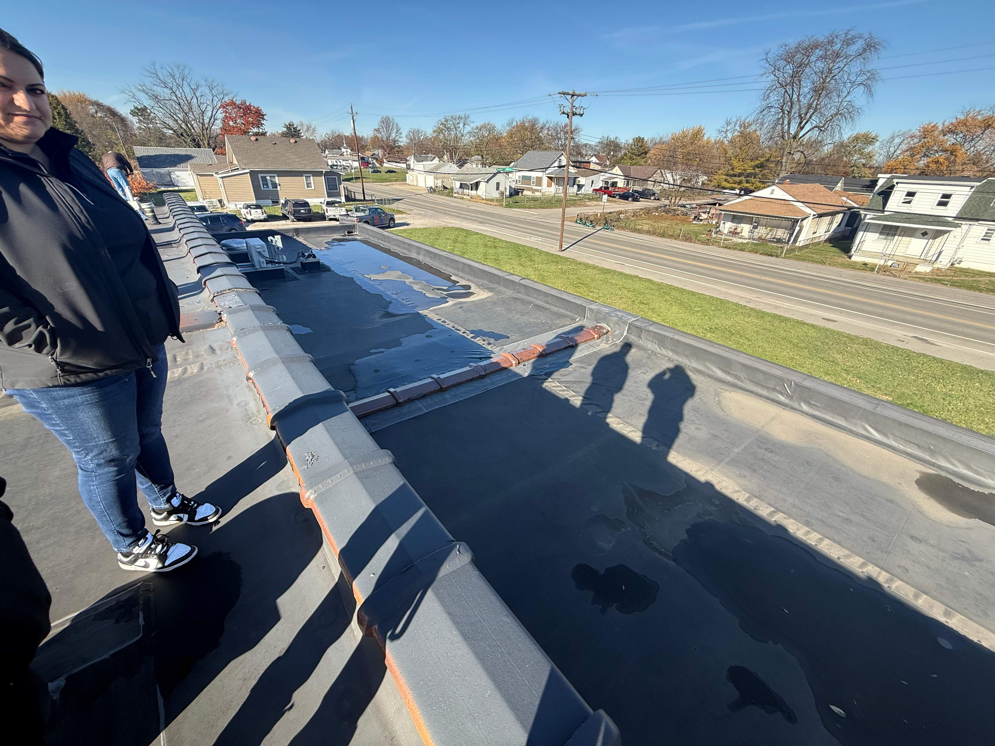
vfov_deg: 85.7
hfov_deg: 102.1
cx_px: 498
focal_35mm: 14
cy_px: 373
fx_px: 402
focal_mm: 2.22
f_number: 2.2
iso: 50
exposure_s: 1/619
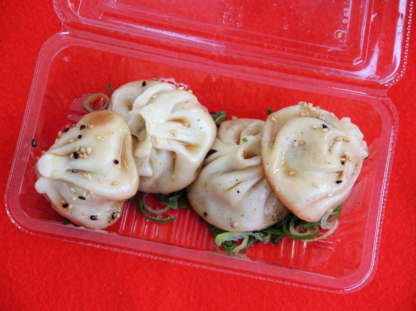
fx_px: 1405
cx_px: 208
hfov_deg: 16.8
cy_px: 156
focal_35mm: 117
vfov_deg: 12.7
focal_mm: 25
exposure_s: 1/60
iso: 280
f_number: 3.5
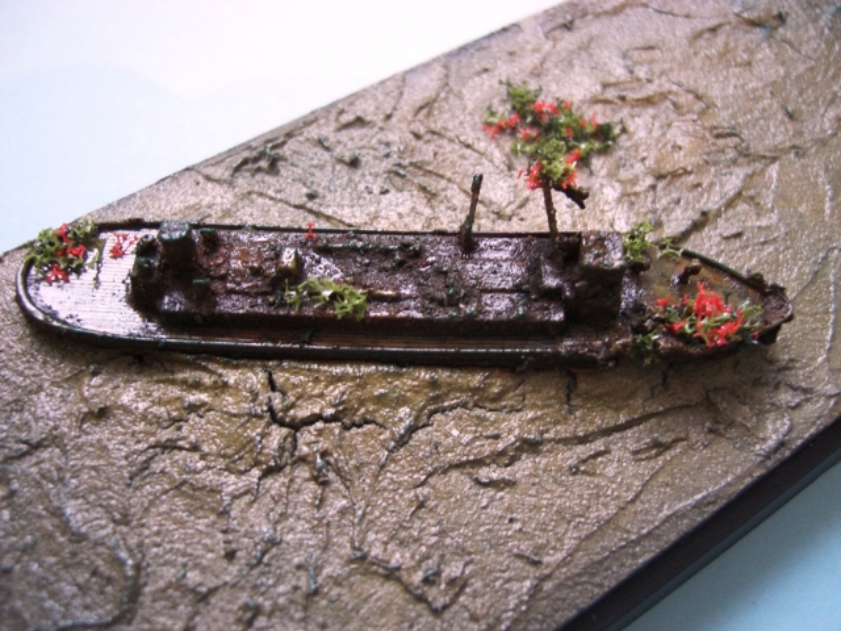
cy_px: 316
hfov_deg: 49.0
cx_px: 420
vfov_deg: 37.7
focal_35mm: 38
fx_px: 923
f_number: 2.8
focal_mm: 7.9
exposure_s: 1/20
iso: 200
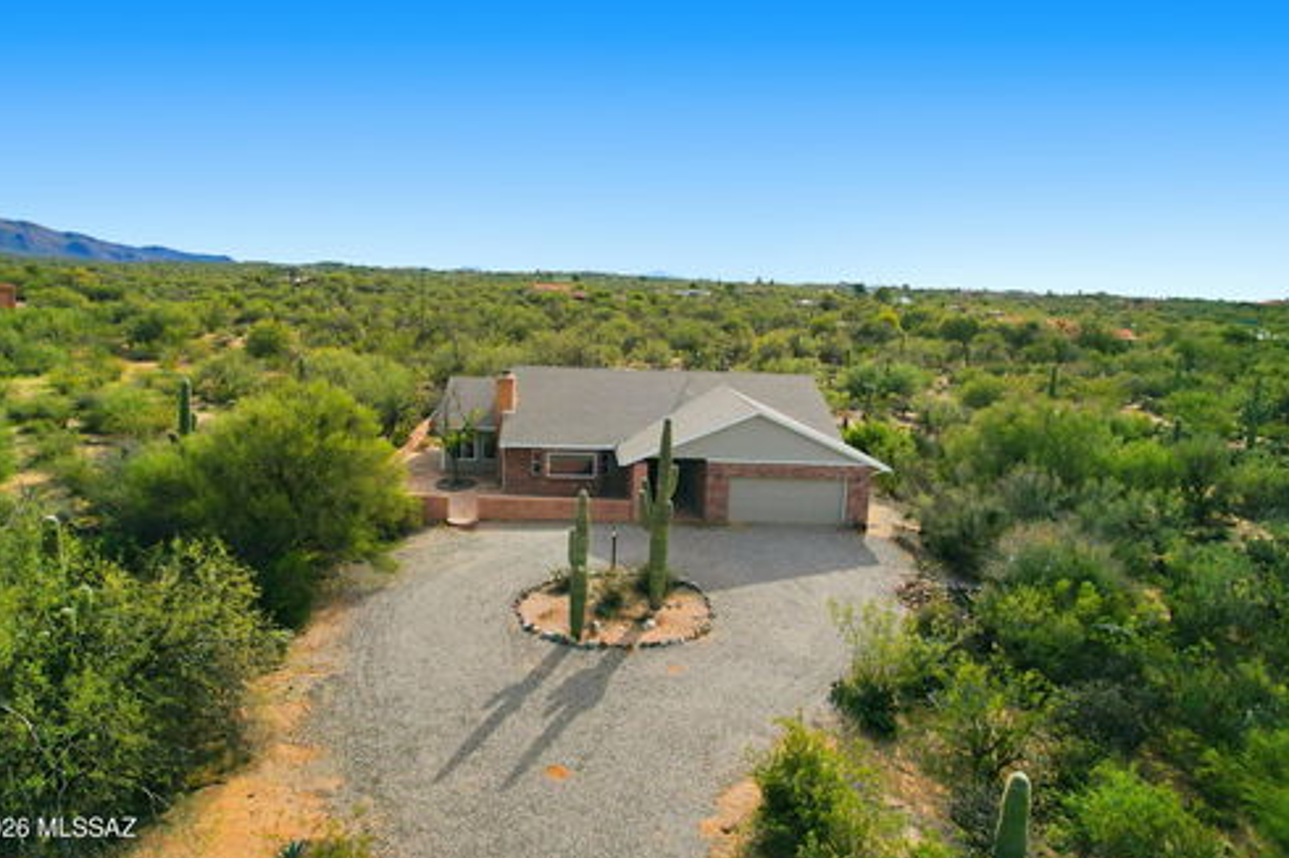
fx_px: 823
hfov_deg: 76.1
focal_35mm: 23
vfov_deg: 55.0
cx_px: 626
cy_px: 420
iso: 110
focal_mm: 8.4
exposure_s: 1/8000
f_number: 2.8
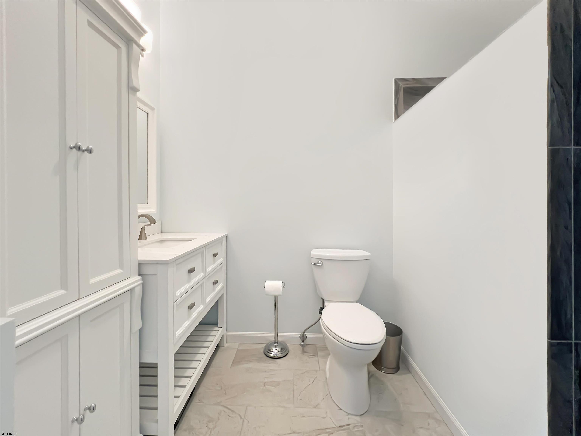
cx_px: 290
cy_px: 218
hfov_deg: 106.2
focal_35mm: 13
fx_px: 218
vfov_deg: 89.9
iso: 125
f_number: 1.8
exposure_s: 1/120
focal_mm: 1.57
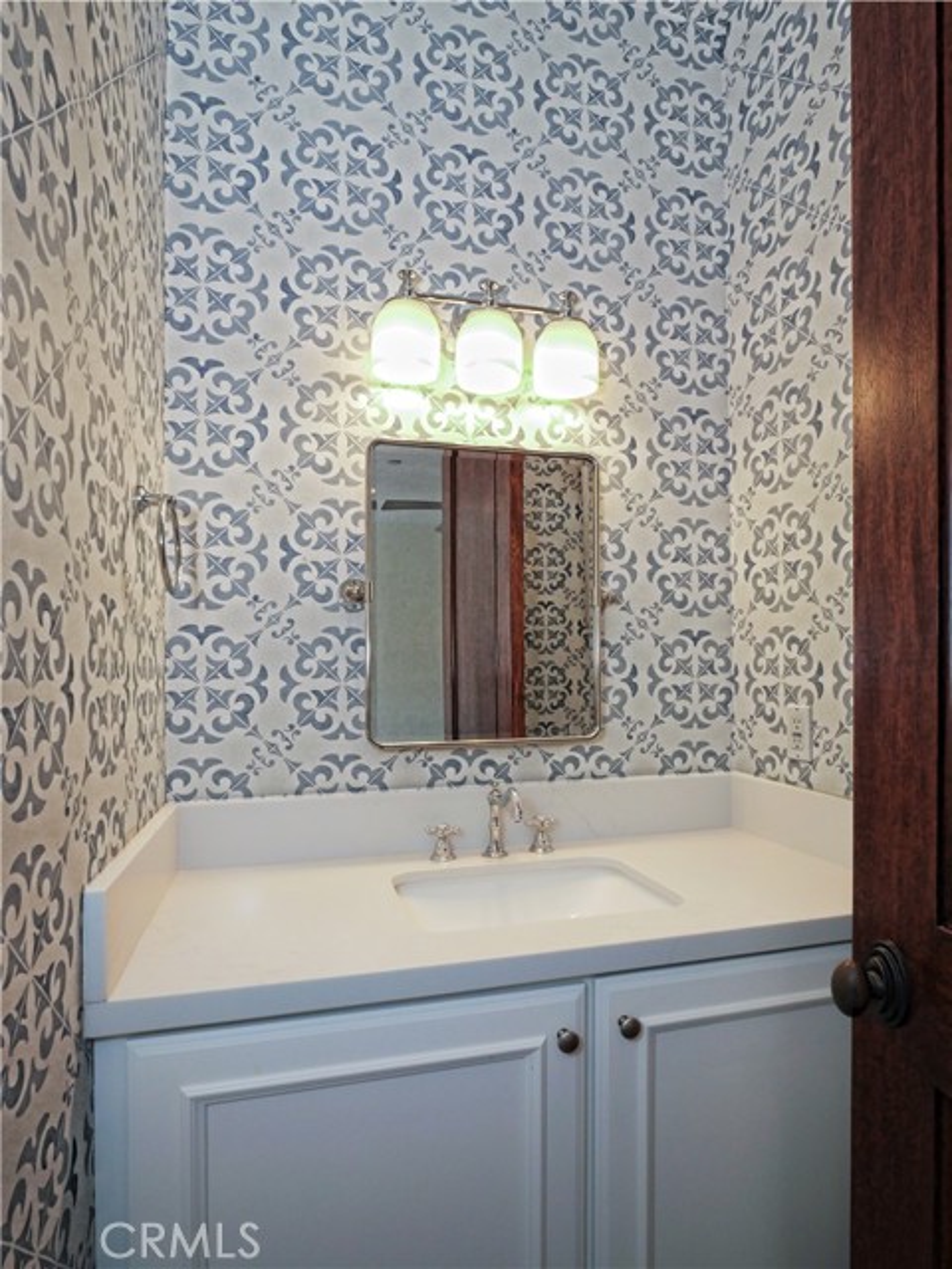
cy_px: 634
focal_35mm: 18
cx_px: 476
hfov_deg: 71.6
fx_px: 660
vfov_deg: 87.8
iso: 1000
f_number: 8
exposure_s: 1/160
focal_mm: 9
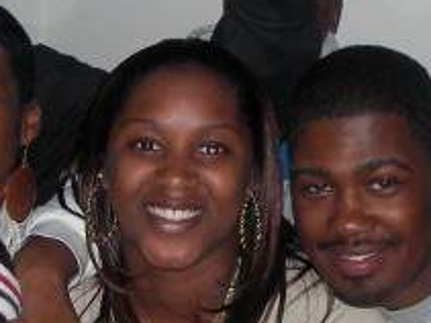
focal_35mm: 109
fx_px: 1356
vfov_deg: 13.6
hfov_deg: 18.0
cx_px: 264
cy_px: 156
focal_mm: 6.3
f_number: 3.3
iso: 100
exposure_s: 1/30
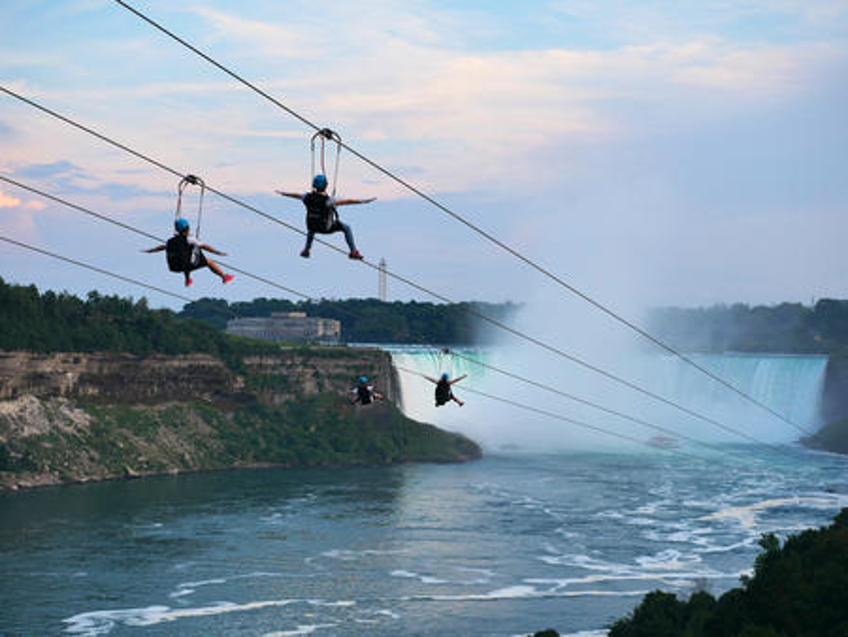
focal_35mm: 68
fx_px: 1667
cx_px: 424
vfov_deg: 21.6
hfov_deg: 28.5
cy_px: 318
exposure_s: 1/250
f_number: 4
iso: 200
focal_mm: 34
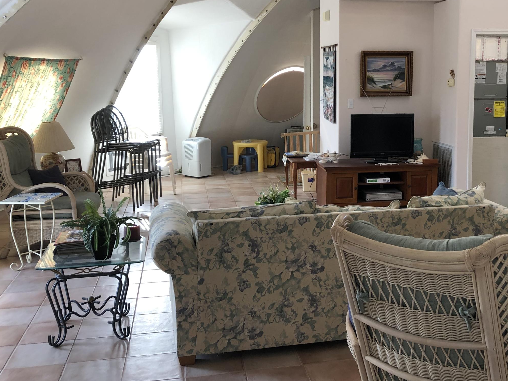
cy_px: 144
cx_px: 334
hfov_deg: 44.2
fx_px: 616
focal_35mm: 42
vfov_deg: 34.2
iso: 25
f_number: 1.8
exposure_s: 1/40
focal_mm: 3.99
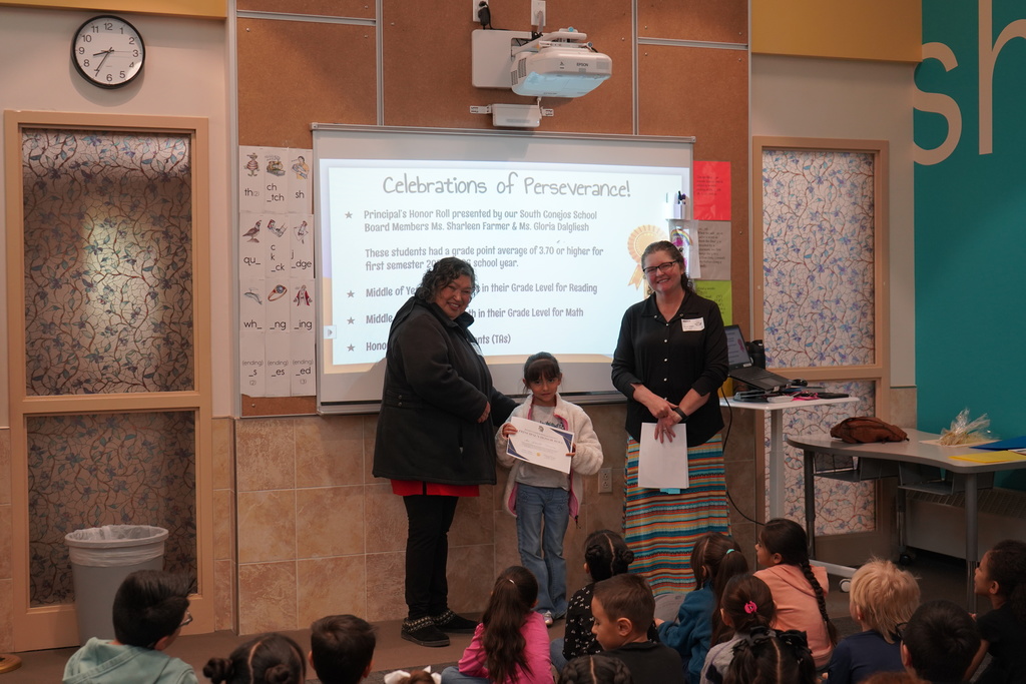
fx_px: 1368
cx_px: 513
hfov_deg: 41.1
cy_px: 342
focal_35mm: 48
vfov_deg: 28.1
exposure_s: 1/160
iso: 1600
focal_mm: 48
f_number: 4.5
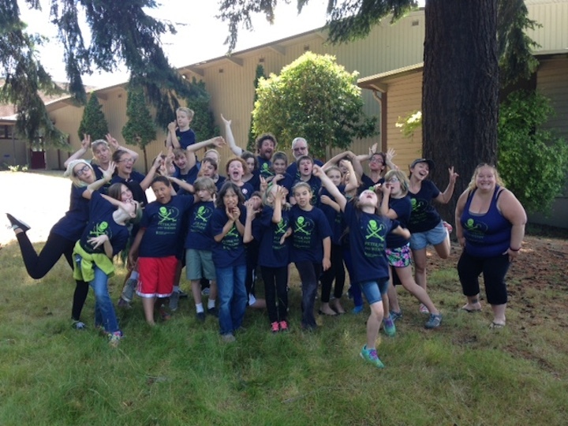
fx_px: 541
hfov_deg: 55.4
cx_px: 284
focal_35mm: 33
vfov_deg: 42.9
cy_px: 213
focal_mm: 4.12
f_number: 2.4
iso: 50
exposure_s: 1/139
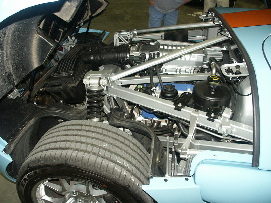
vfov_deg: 48.2
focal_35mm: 29
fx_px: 227
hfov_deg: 61.7
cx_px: 136
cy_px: 102
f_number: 2.8
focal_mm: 7.59
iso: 200
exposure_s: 1/45
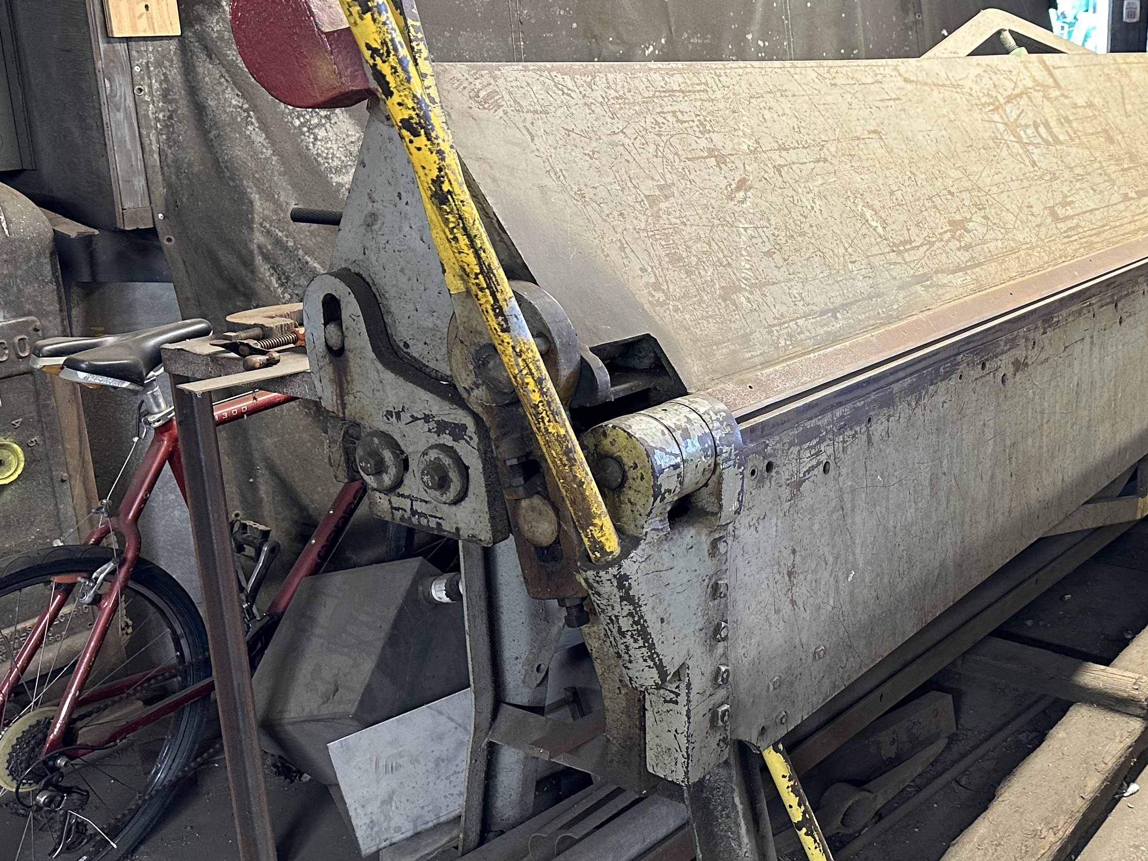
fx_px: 1326
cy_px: 378
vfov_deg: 35.9
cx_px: 933
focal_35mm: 40
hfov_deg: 44.3
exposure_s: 1/60
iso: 320
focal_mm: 6.86
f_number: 1.78
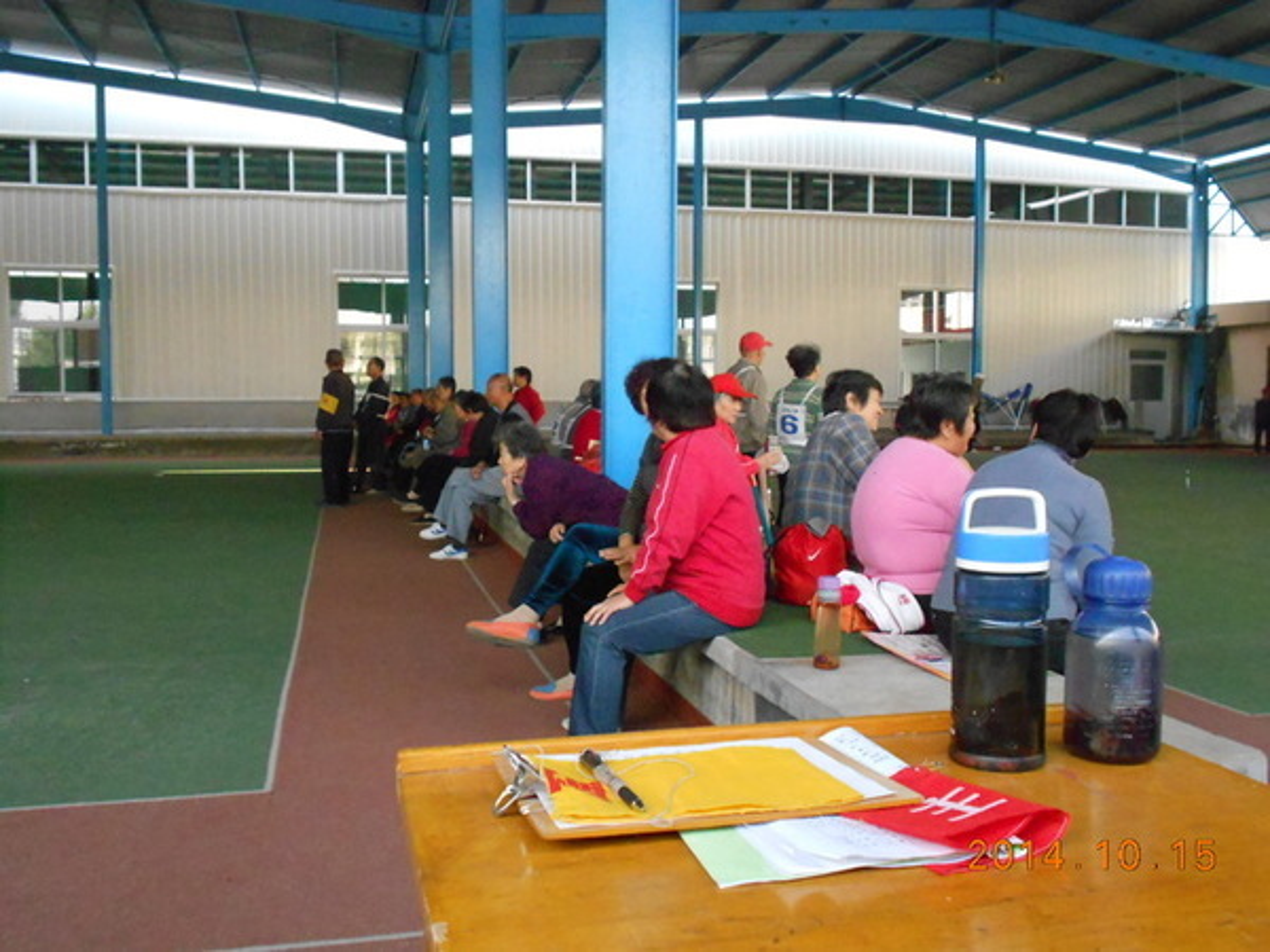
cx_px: 635
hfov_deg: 56.8
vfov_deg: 44.2
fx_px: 1174
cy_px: 476
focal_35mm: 32
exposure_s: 1/250
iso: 800
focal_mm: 5.8
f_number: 3.6
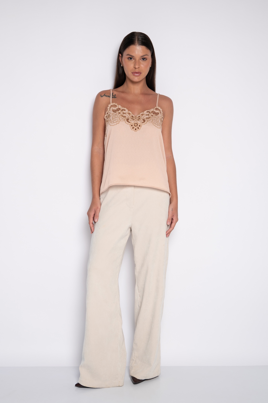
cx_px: 134
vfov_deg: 41.1
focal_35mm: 48
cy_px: 202
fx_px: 537
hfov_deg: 28.0
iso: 200
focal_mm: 48
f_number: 5.6
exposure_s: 1/160
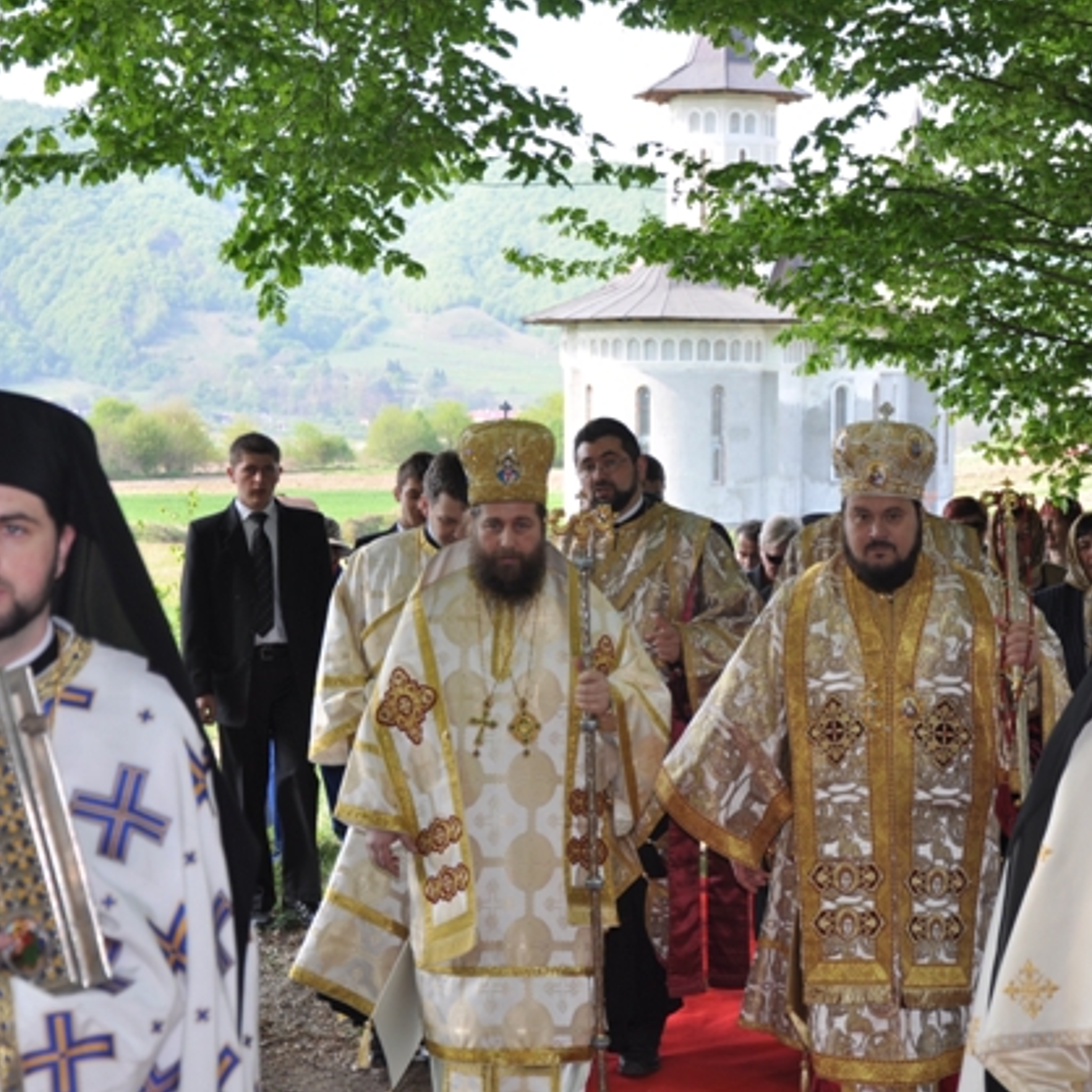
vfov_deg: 22.2
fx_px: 2784
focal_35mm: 78
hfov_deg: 22.1
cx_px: 703
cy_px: 539
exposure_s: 1/200
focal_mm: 40
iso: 200
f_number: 4.5
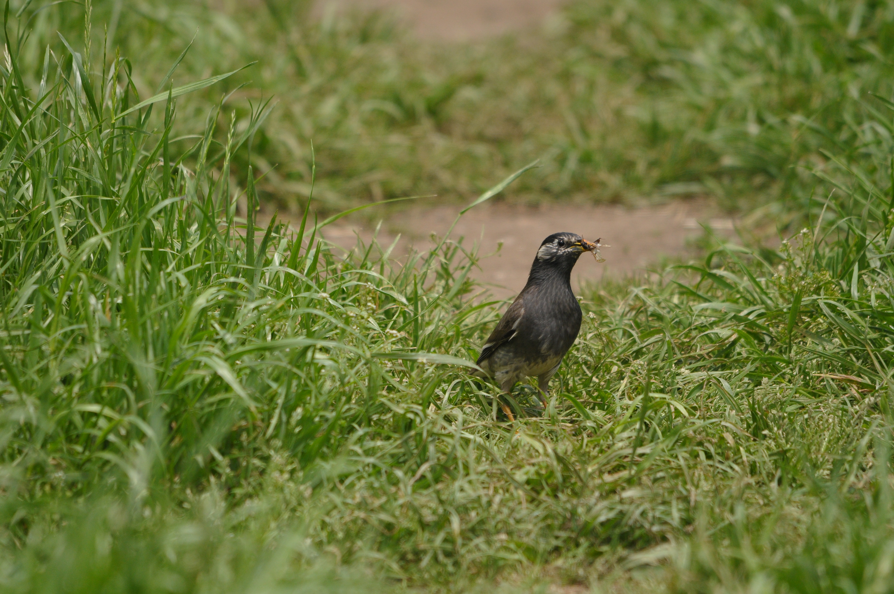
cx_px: 447
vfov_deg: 1.8
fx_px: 18602
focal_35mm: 750
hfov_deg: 2.8
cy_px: 297
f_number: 6.3
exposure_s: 1/1250
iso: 640
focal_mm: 500
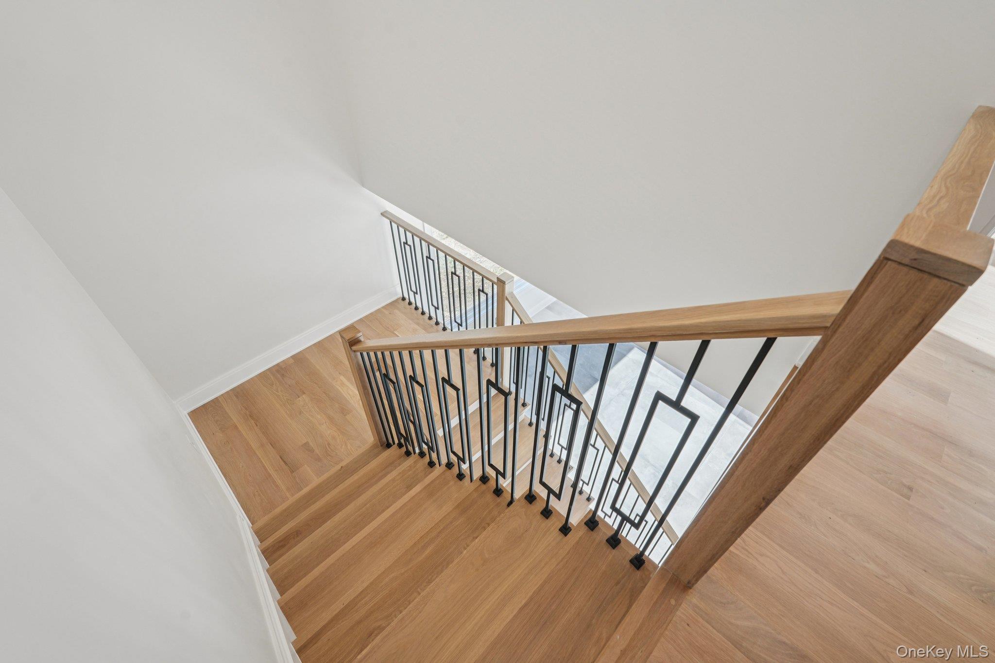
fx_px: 442
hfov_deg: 96.7
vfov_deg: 73.7
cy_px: 332
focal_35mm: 16
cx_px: 498
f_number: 8
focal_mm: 16
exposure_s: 1/30
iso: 160
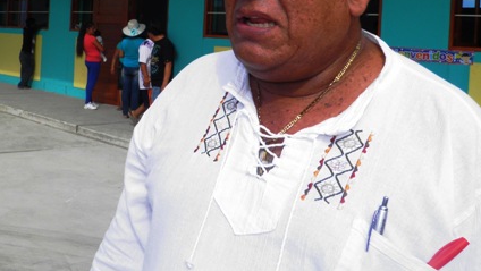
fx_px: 587
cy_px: 46
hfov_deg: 43.6
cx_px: 144
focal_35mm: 46
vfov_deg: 25.5
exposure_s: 1/250
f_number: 5.7
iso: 50
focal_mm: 4.9
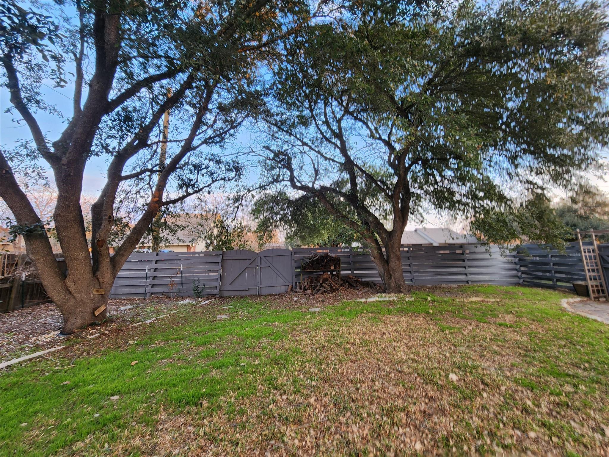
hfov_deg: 106.2
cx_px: 304
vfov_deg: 89.9
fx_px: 229
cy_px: 228
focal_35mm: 13
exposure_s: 1/60.2
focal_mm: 2.2
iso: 50
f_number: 2.2
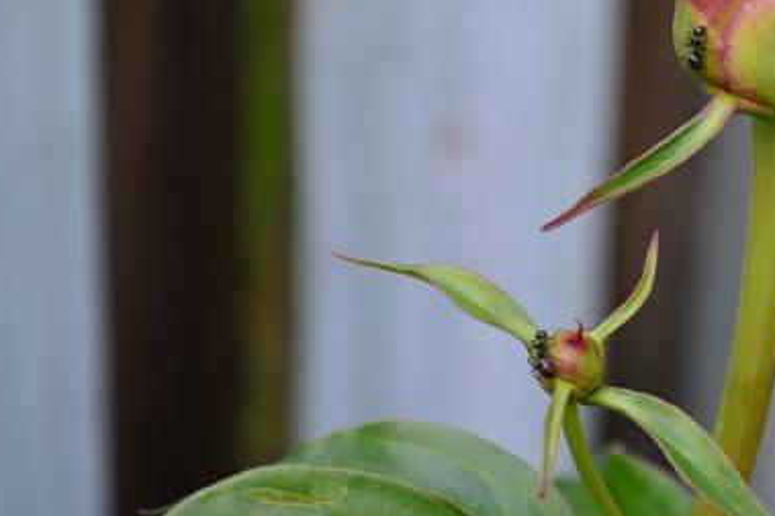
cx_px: 724
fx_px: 3269
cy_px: 147
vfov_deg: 9.0
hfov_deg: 13.4
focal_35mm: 152
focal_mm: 48
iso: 100
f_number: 5.3
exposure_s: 1/50
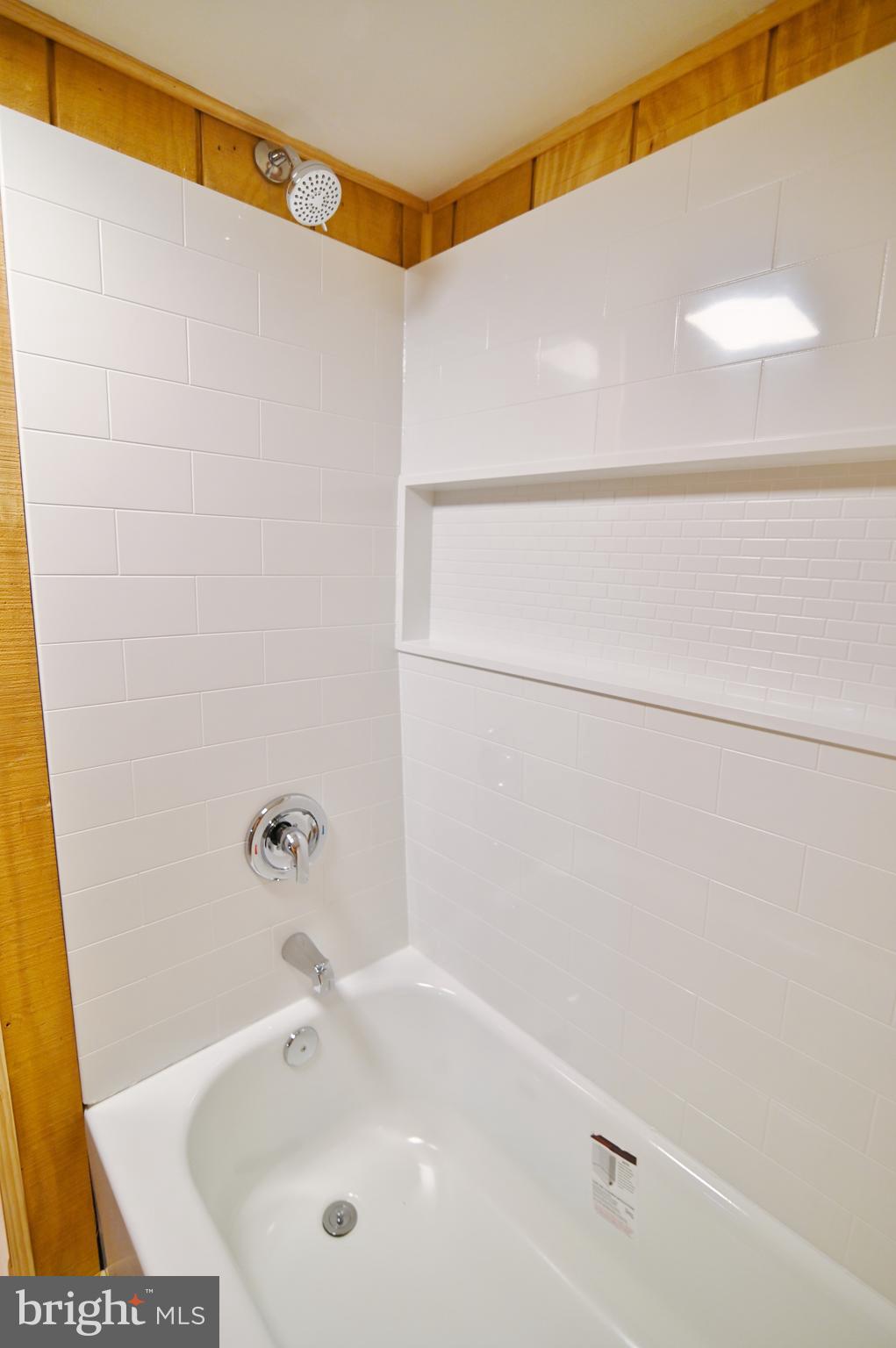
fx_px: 636
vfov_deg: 93.3
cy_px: 674
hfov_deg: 70.3
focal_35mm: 17
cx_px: 448
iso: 400
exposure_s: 1/160
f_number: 2.8
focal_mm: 17
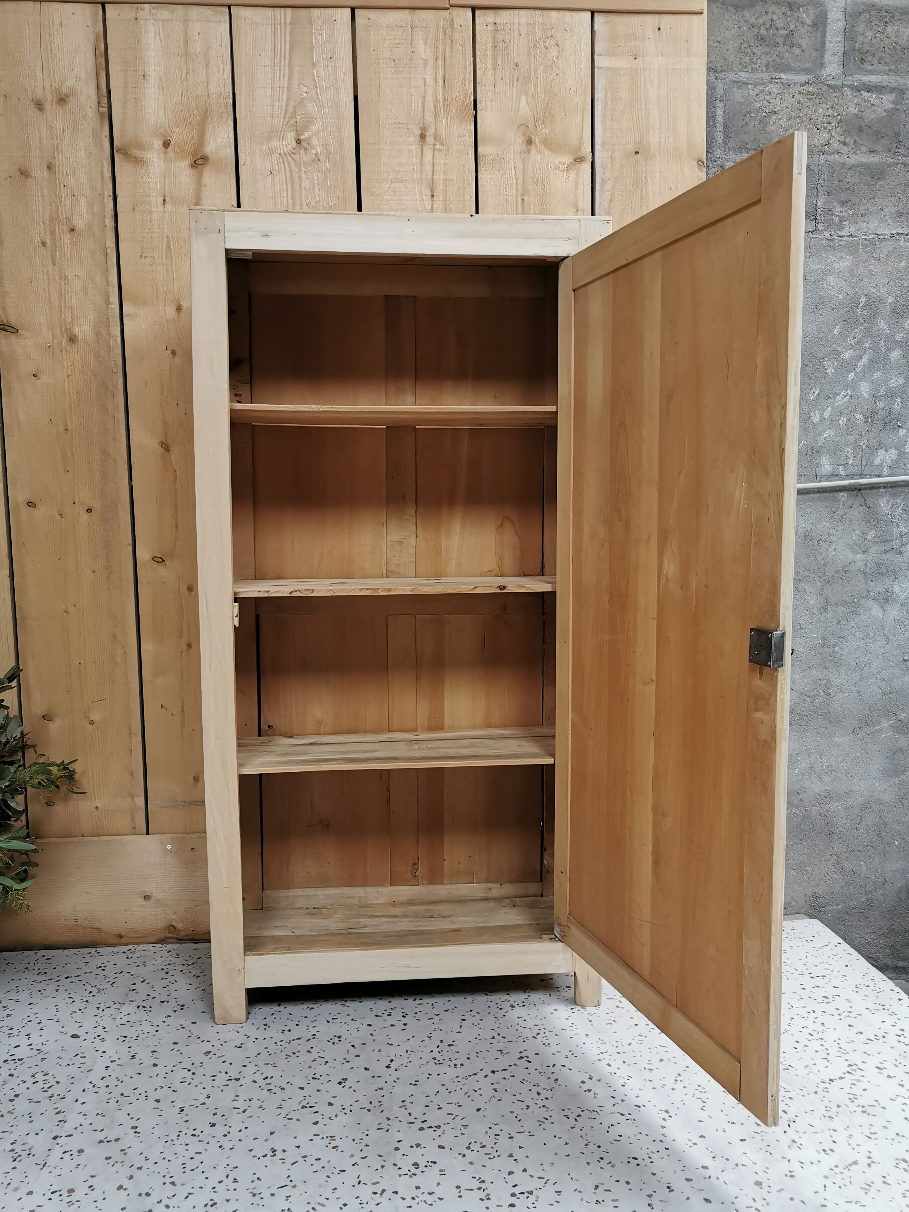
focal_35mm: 27
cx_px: 454
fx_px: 945
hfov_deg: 51.4
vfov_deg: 65.3
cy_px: 606
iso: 200
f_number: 1.8
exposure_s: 1/50
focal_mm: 5.58
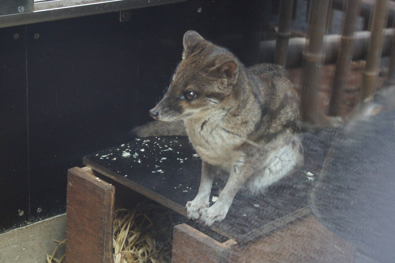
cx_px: 198
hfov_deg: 24.6
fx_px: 904
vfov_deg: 16.5
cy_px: 132
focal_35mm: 82
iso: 1600
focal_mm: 55
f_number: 5.6
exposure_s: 1/15
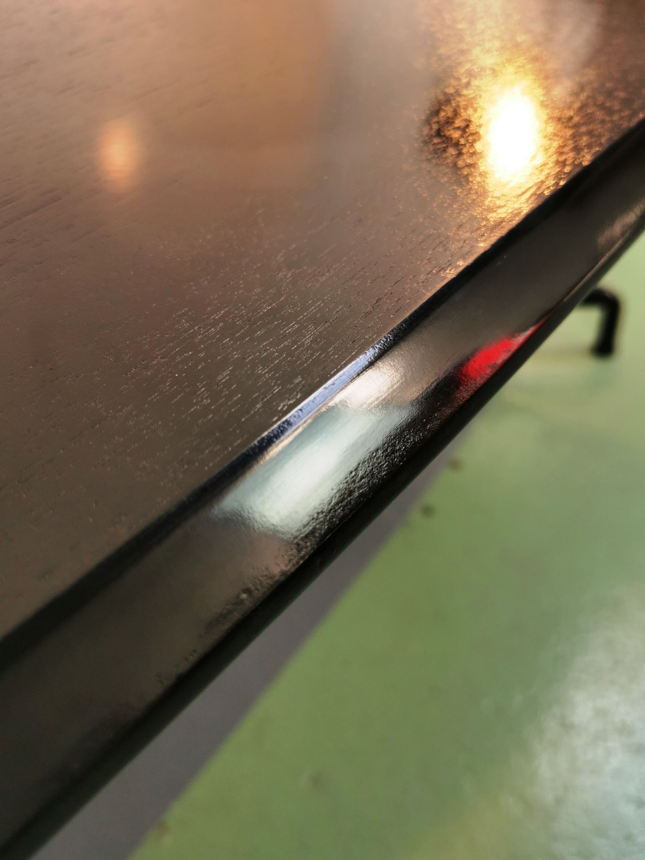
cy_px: 430
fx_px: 745
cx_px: 322
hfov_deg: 46.8
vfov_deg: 60.0
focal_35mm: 30
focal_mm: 5.58
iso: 50
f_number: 1.8
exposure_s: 1/121
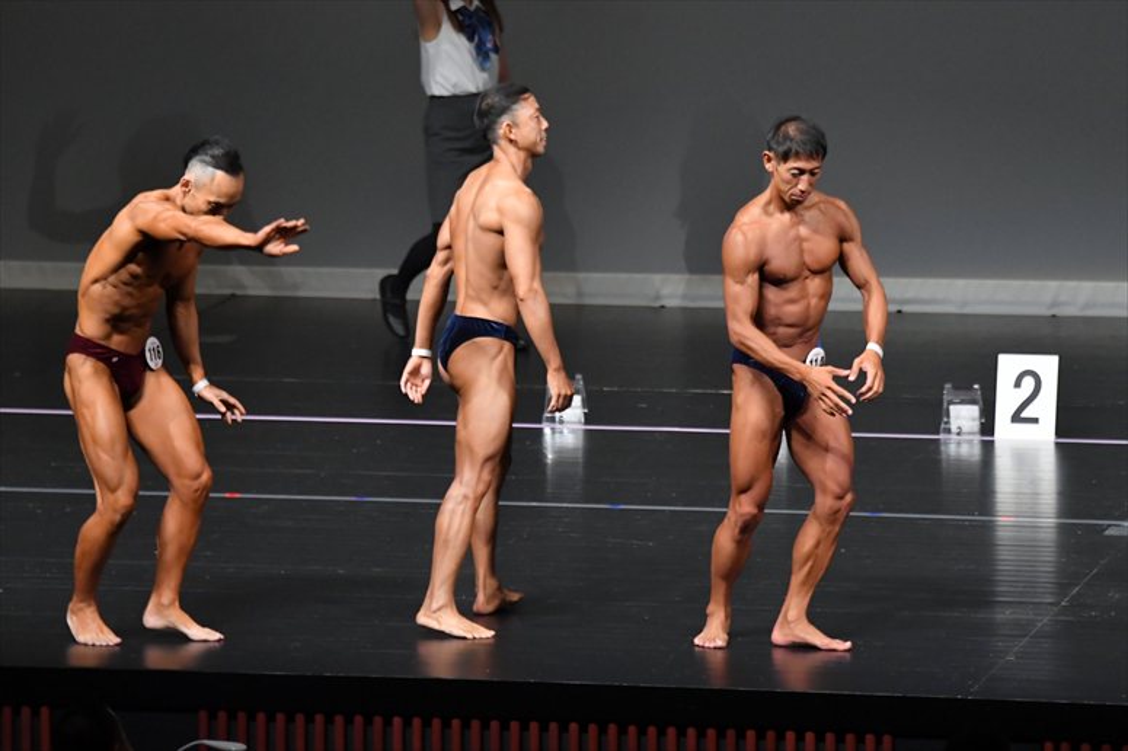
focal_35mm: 270
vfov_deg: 5.1
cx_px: 564
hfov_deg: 7.6
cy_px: 376
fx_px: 8456
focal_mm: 180
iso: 5000
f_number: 5.6
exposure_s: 1/400
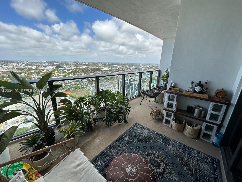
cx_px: 121
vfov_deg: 85.7
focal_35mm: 14
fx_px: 98
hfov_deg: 102.1
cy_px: 91
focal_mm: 2.22
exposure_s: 1/1103
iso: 40
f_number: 2.2
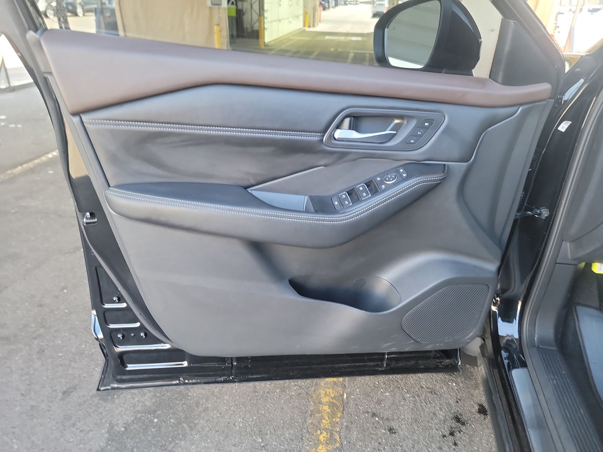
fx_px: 418
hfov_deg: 71.6
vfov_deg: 56.8
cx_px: 302
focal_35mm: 24
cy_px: 226
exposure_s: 1/59
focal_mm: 6.7
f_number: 1.8
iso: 321
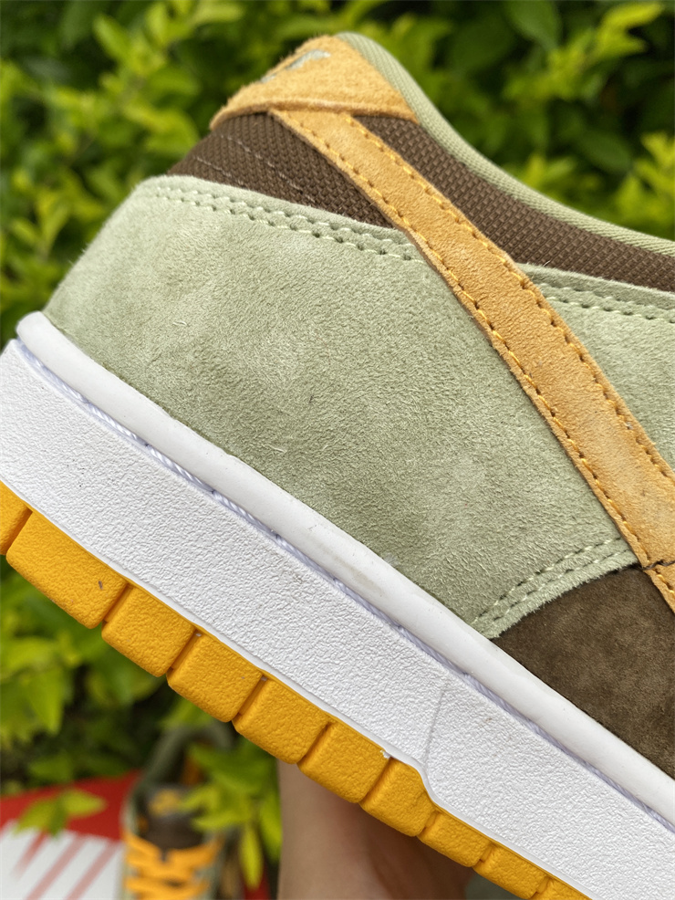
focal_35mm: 26
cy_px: 450
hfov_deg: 53.1
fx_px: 676
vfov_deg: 67.3
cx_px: 338
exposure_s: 1/268
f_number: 1.8
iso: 32
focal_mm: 4.25
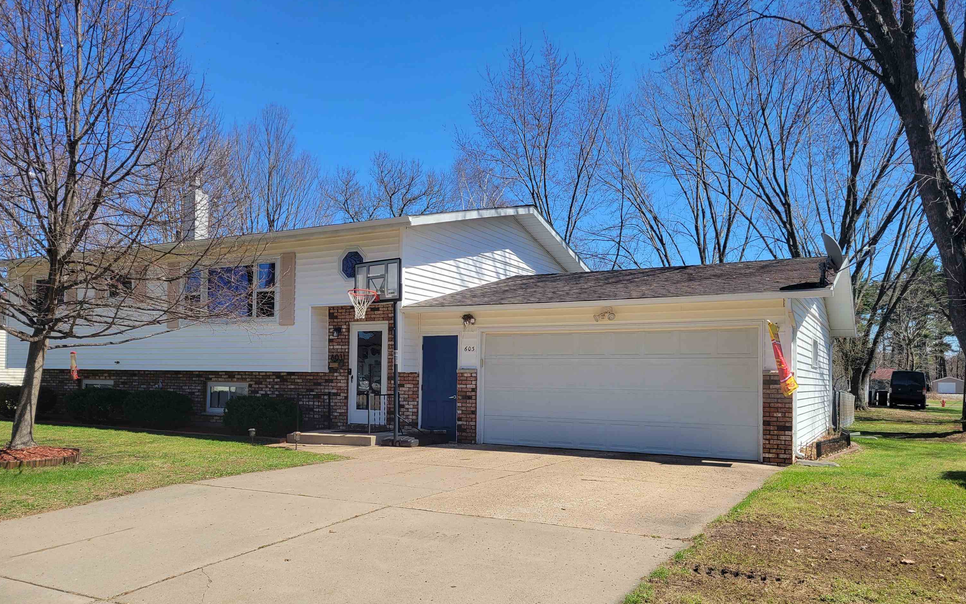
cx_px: 477
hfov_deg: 66.5
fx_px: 737
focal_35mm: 28
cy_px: 365
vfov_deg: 44.3
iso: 40
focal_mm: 5.4
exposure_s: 1/1645
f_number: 1.8
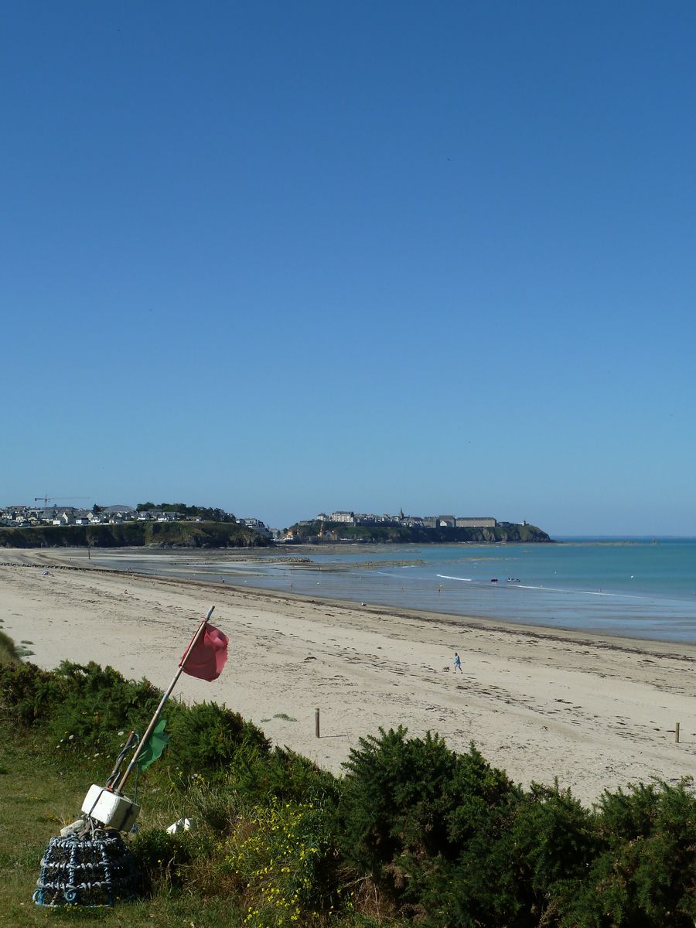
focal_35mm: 52
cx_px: 348
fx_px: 1394
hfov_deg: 28.0
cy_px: 464
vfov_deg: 36.8
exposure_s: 1/500
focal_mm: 8.5
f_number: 5.6
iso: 80
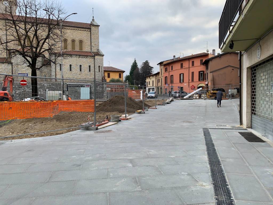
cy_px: 102
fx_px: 205
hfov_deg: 67.3
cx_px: 136
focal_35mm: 26
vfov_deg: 53.1
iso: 25
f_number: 1.8
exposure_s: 1/290
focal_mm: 4.25
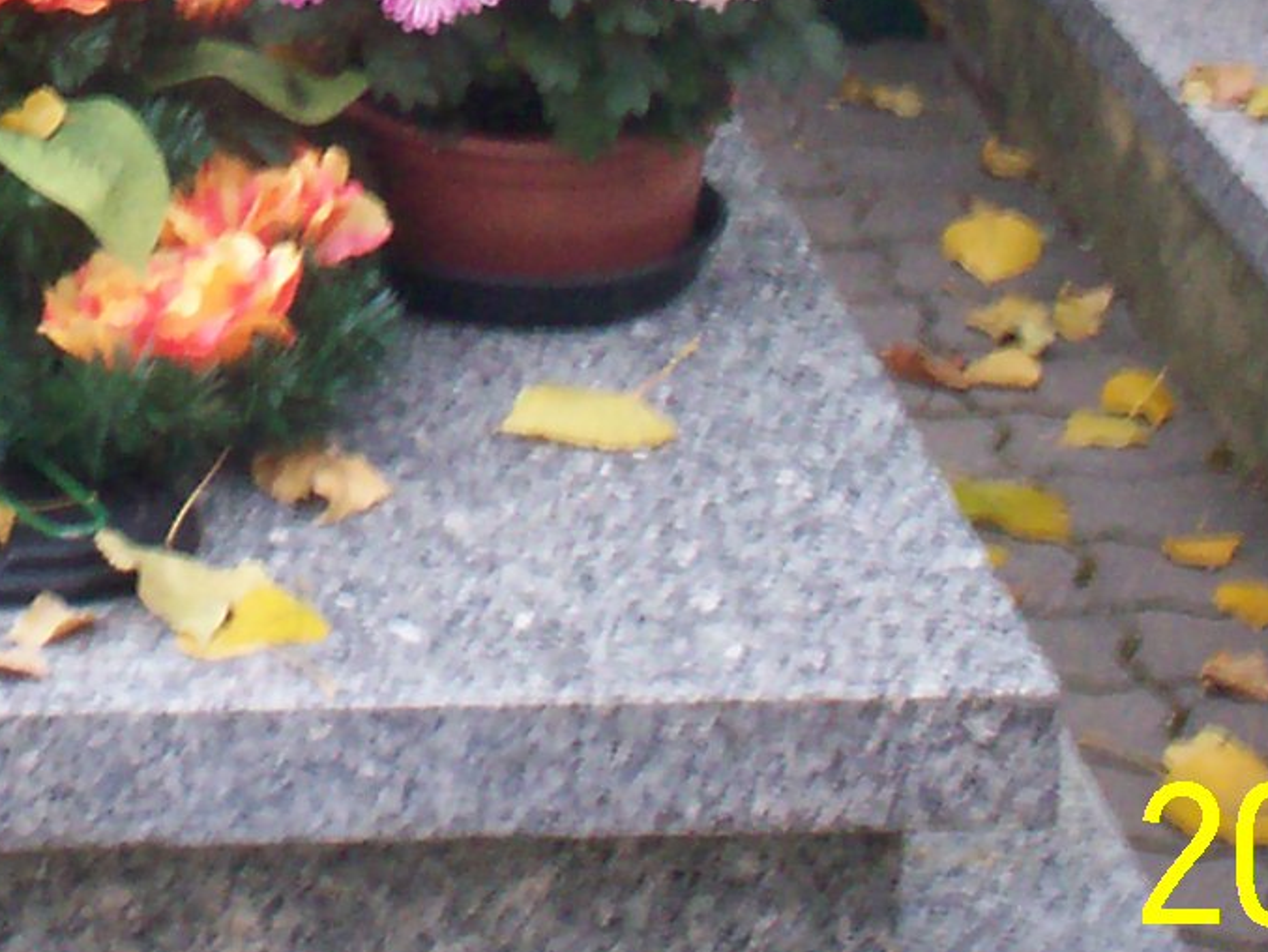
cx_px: -101
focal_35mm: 137
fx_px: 5019
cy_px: -478
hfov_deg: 14.1
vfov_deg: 10.5
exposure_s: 1/11.3
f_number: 4.5
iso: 140
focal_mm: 6
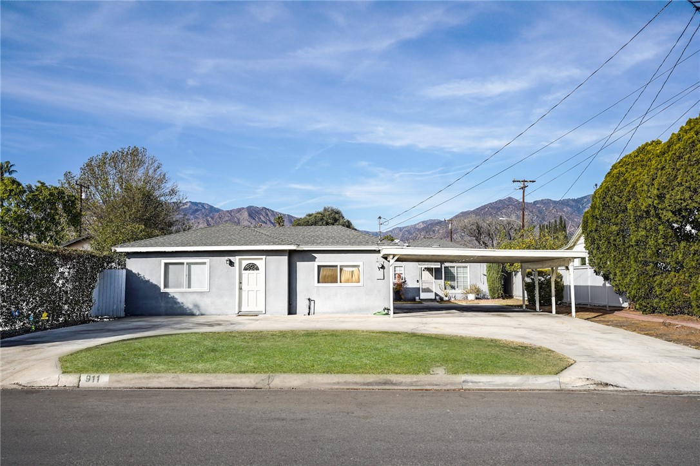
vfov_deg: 46.4
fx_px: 544
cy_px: 233
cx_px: 350
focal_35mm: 28
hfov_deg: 65.5
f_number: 5.6
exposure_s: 1/640
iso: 100
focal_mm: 28
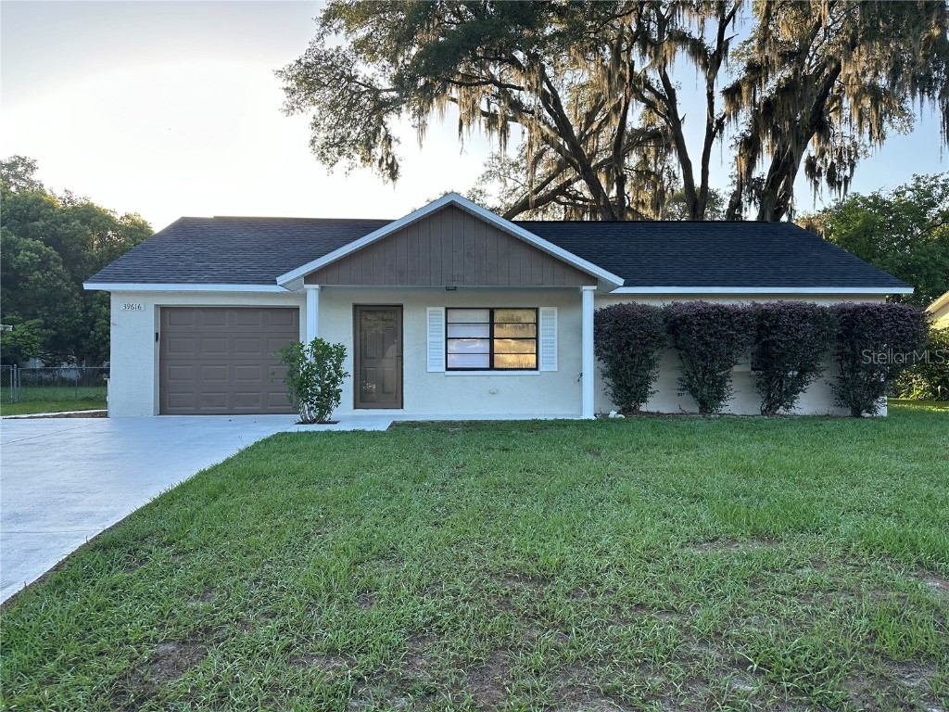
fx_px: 658
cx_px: 474
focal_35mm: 24
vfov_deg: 56.8
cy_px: 356
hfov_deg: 71.6
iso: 80
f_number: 1.78
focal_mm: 6.86
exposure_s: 1/829
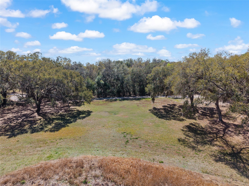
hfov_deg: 71.6
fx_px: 173
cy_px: 93
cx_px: 124
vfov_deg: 56.8
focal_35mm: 24
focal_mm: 8.67
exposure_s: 1/6000
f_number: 1.8
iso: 270
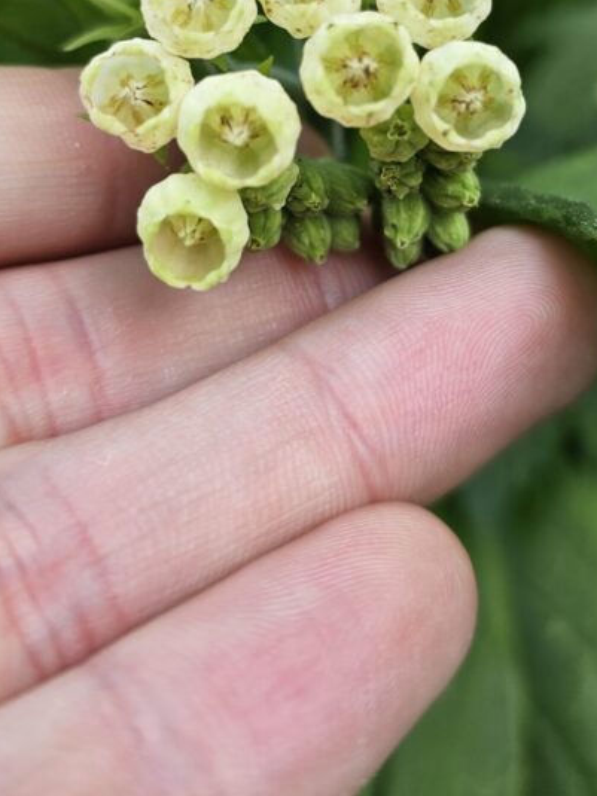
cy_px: 129
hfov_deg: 32.8
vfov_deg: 40.7
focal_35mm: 44
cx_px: 328
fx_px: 1012
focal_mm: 6.3
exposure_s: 1/100
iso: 10
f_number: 1.7
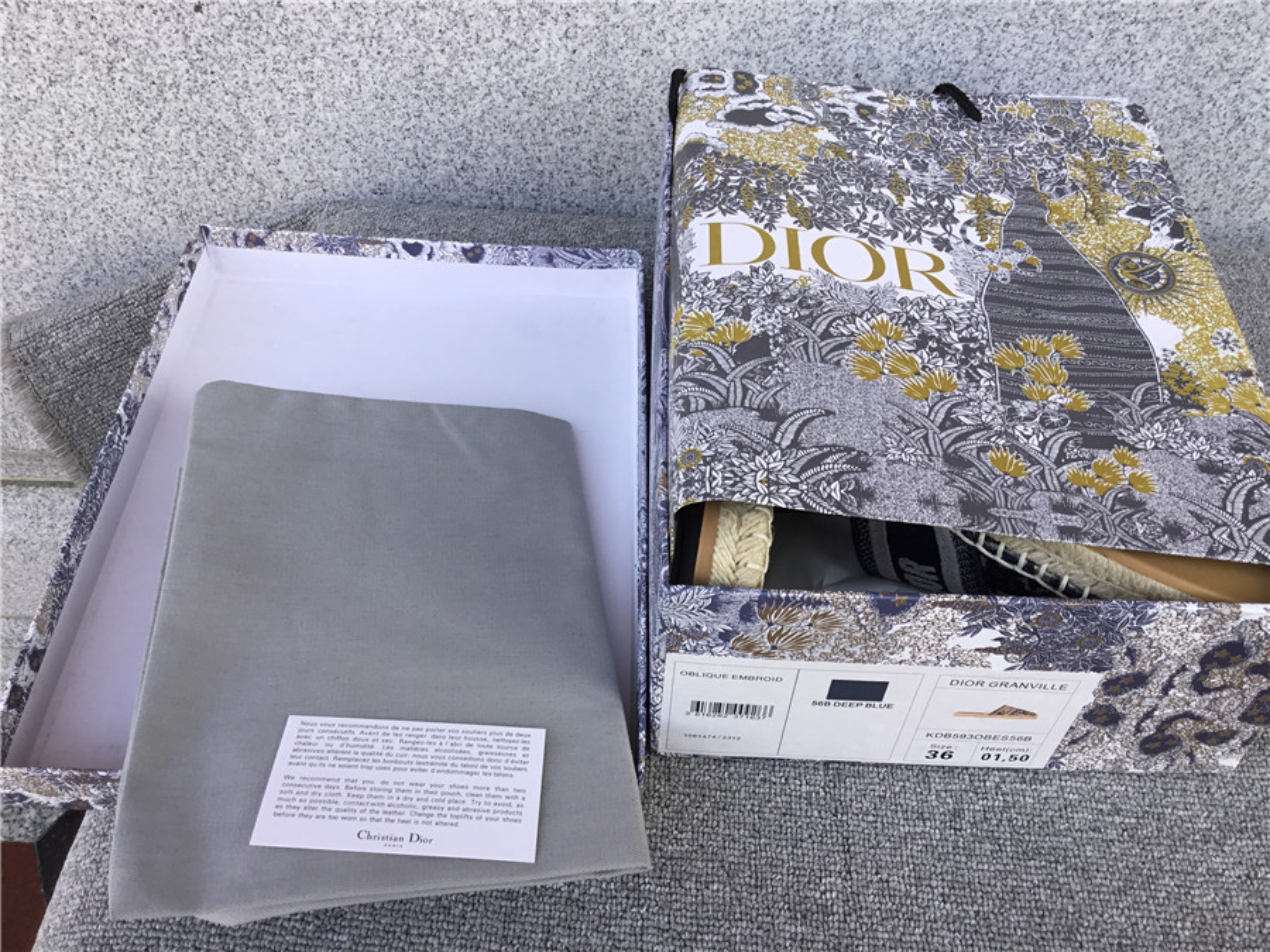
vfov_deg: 45.4
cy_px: 476
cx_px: 635
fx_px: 1137
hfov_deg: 58.4
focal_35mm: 31
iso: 25
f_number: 2.4
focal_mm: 3.3
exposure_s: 1/101
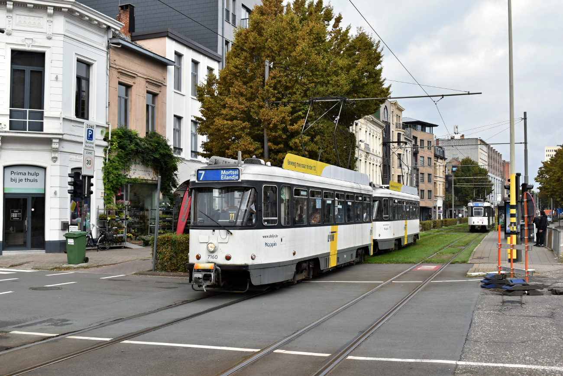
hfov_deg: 46.4
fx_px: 657
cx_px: 282
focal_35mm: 42
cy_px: 188
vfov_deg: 31.9
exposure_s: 1/320
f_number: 7.1
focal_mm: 28
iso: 320
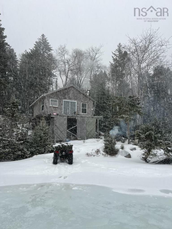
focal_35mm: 26
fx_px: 172
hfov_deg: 53.1
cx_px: 86
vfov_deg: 67.3
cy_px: 114
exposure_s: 1/144
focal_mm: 5.7
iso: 32
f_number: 1.5
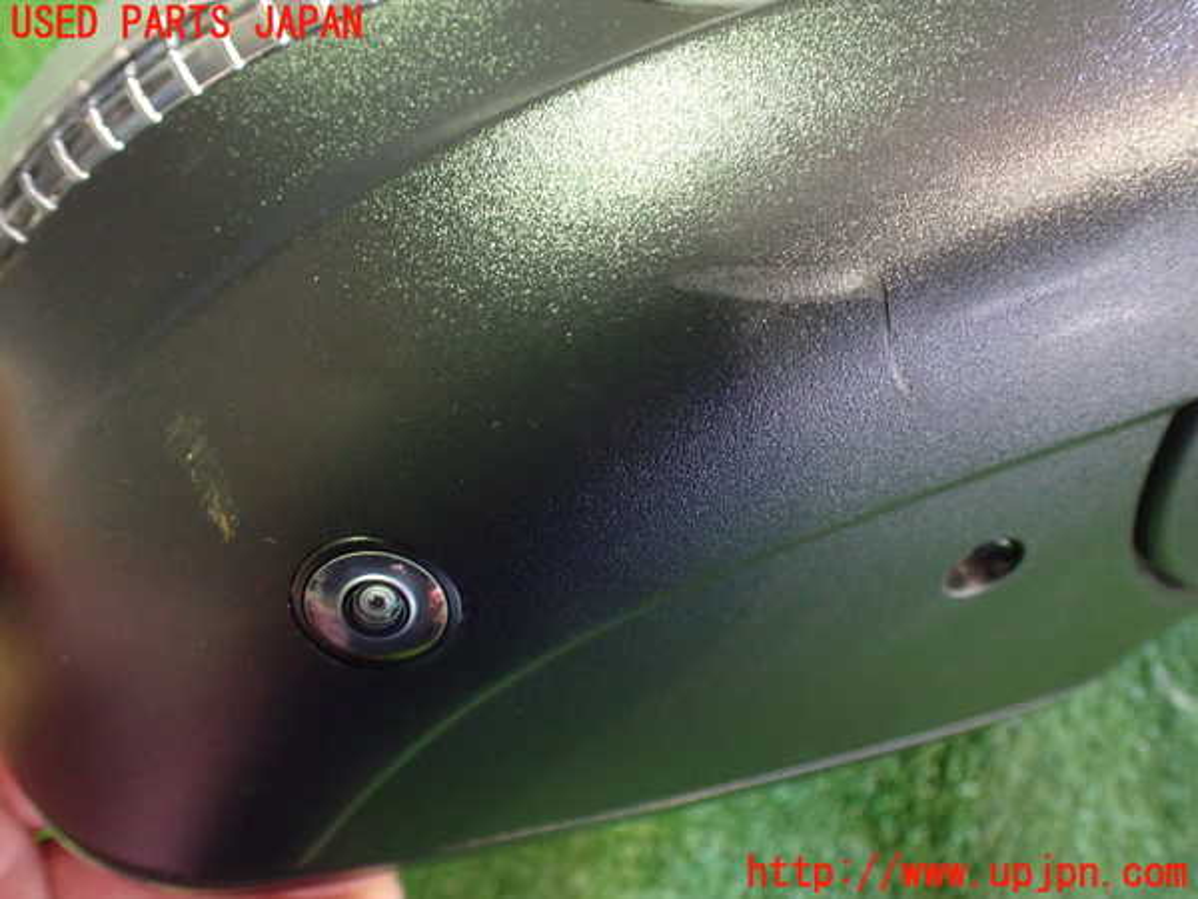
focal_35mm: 30
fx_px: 1038
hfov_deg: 60.0
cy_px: 450
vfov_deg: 46.8
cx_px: 599
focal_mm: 5.4
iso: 1000
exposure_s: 1/30
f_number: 2.3
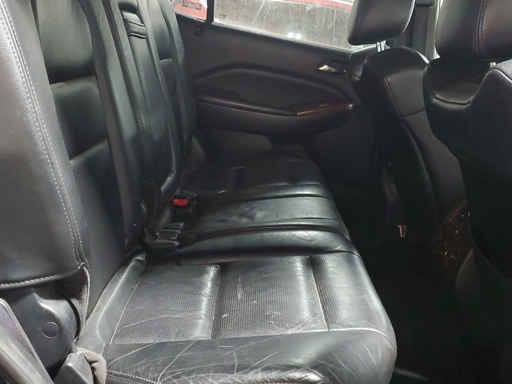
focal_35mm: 38
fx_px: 562
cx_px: 258
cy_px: 162
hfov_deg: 49.0
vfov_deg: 37.6
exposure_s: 1/17
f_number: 1.5
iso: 296
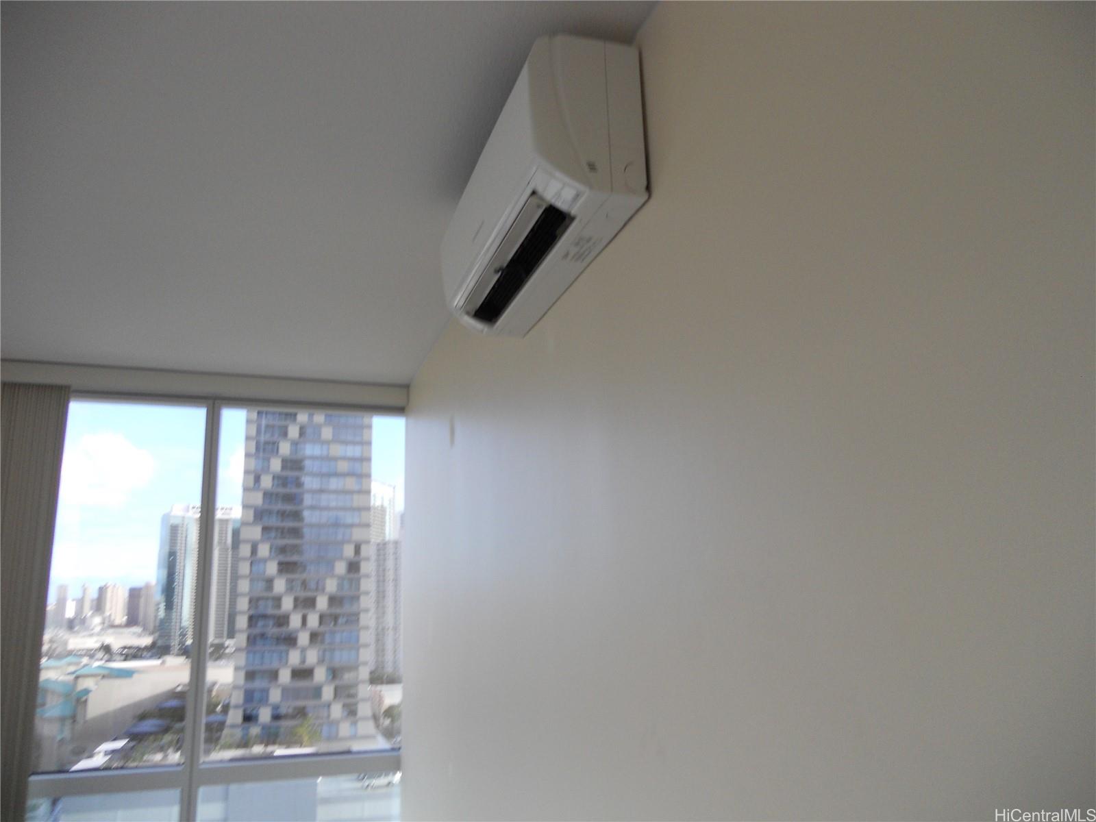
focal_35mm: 27
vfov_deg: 51.4
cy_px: 411
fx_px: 855
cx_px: 548
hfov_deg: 65.3
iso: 125
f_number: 3.2
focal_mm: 4.9
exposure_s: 1/30
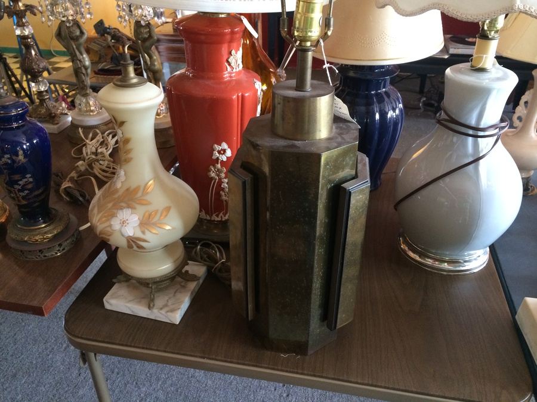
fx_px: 465
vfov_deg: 46.8
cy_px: 201
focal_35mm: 30
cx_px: 268
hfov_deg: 60.0
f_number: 2.2
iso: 200
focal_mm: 4.12
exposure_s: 1/30
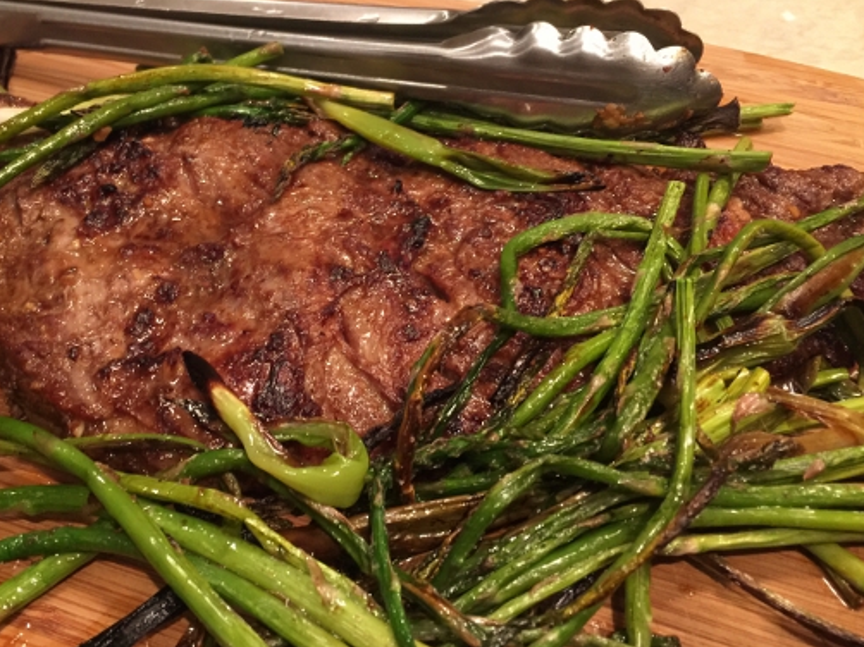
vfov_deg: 38.6
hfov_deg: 49.7
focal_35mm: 37
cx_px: 332
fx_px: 923
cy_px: 282
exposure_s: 1/15
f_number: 2.2
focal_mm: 4.15
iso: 100
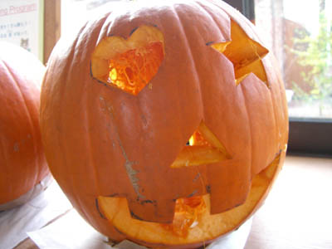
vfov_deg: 37.7
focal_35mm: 38
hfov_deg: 49.0
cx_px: 166
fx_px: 364
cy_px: 124
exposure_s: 1/60
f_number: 2.7
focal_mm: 6.2
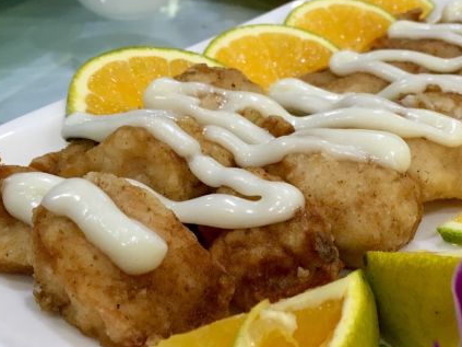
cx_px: 301
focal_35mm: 48
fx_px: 640
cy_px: 222
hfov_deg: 39.3
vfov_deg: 30.1
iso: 100
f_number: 2.2
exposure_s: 1/33
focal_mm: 4.15
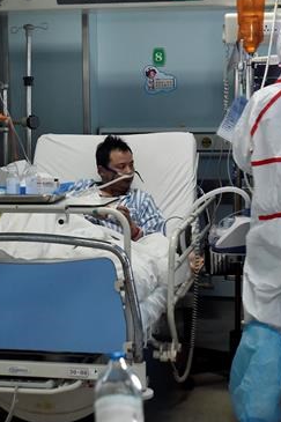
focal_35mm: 57
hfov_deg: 23.8
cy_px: 201
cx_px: 135
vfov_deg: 35.1
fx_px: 668
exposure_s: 1/80
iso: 1600
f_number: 3.5
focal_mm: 32
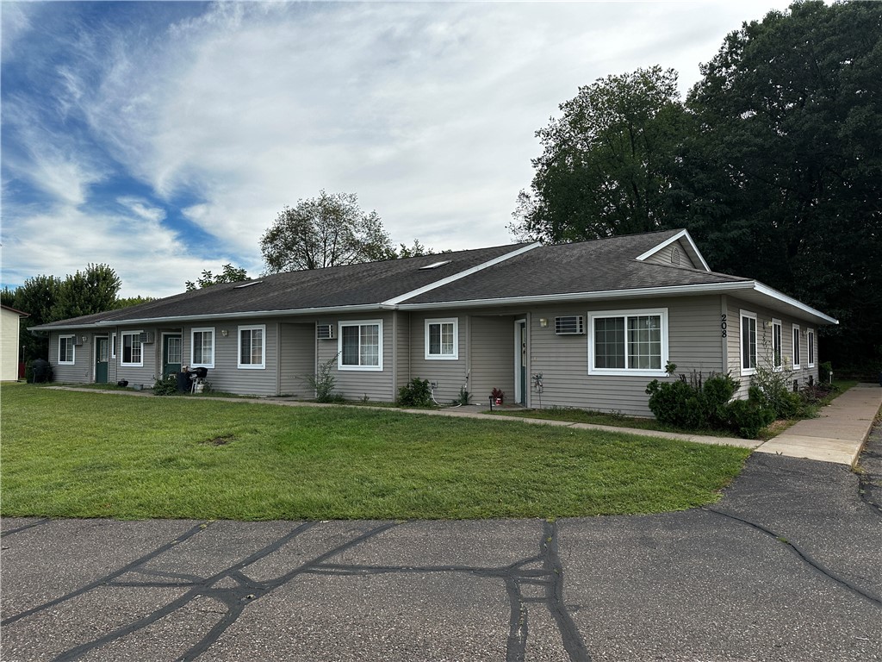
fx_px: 612
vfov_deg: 56.8
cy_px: 331
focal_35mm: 24
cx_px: 441
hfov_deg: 71.6
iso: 80
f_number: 1.78
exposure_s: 1/3861
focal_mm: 6.86
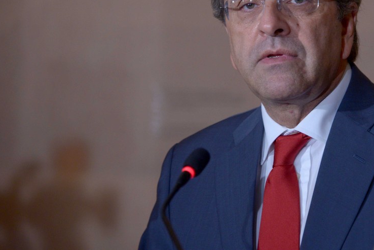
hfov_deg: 10.5
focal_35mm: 195
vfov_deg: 7.0
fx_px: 2027
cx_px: 285
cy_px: 62
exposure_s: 1/125
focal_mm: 120
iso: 1600
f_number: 4
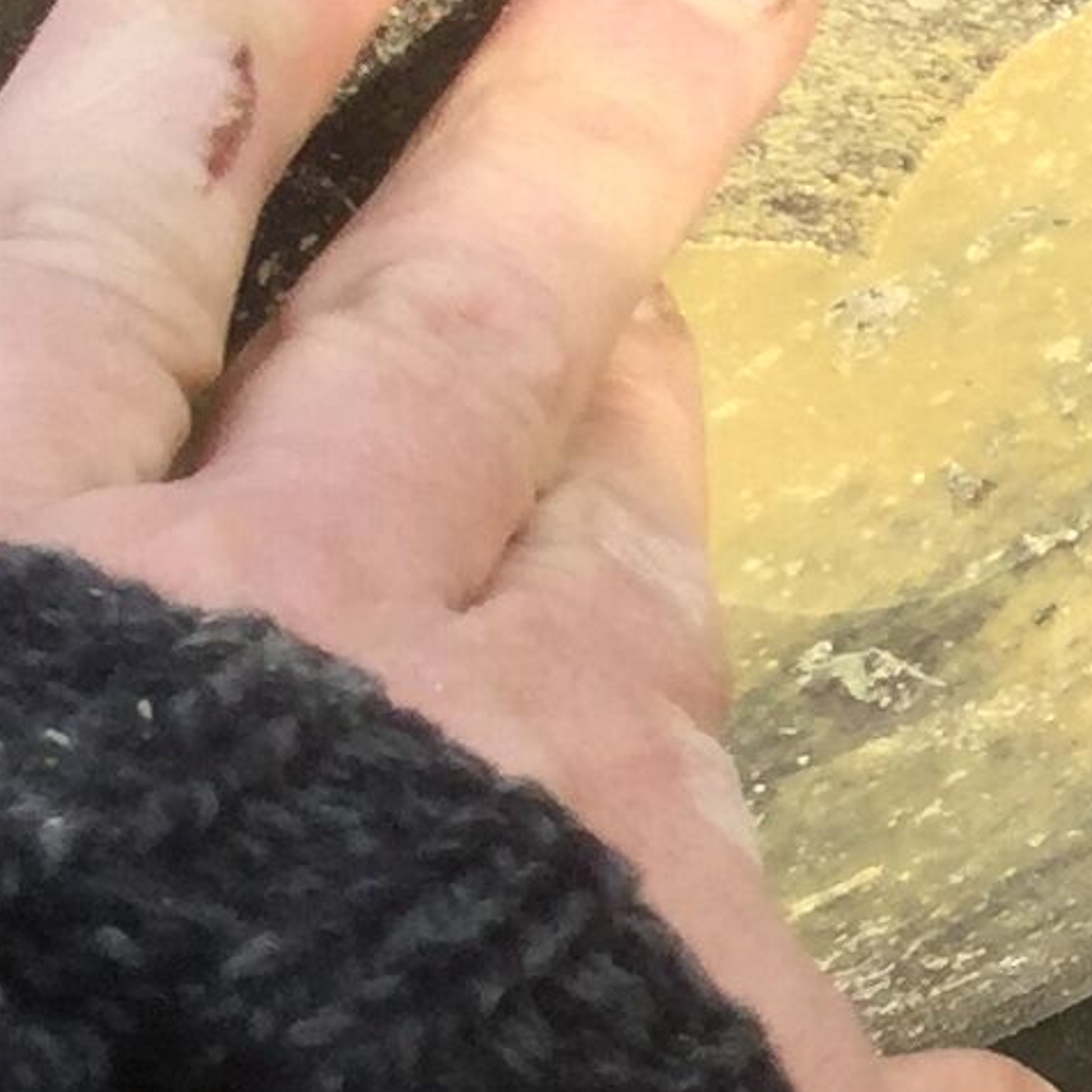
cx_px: 2980
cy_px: 700
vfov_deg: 9.3
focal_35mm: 188
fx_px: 6710
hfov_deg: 8.2
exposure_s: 1/364
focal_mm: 3.3
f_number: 2.4
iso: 25
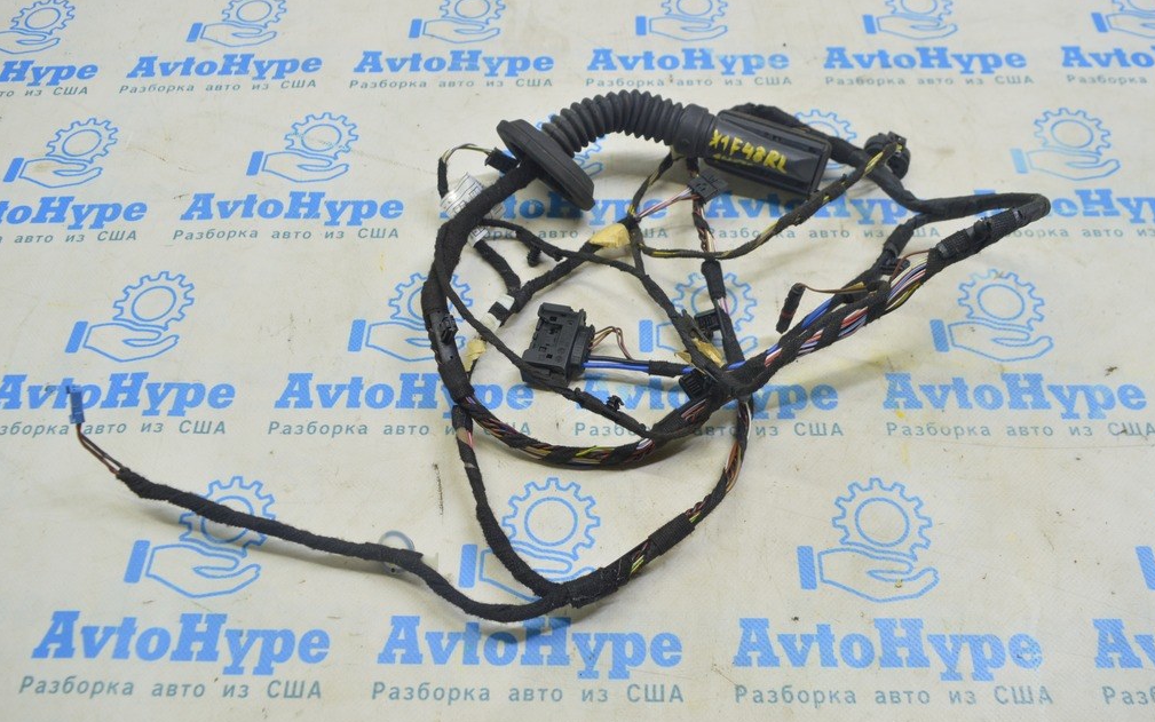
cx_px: 582
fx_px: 976
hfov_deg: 61.2
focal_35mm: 31
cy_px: 367
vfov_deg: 40.6
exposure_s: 1/20
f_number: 5.6
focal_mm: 20
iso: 400
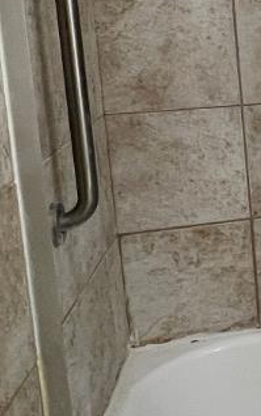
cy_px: 88
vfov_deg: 30.8
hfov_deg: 13.3
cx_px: 669
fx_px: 739
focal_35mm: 65
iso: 100
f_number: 1.8
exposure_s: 1/120
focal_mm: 1.57
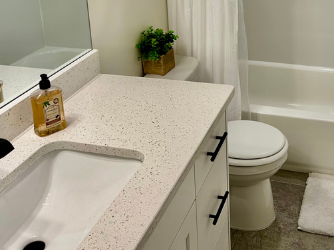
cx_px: 238
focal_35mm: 49
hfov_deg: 38.2
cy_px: 0
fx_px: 473
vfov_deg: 27.9
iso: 64
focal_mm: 6.86
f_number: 1.78
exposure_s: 1/120
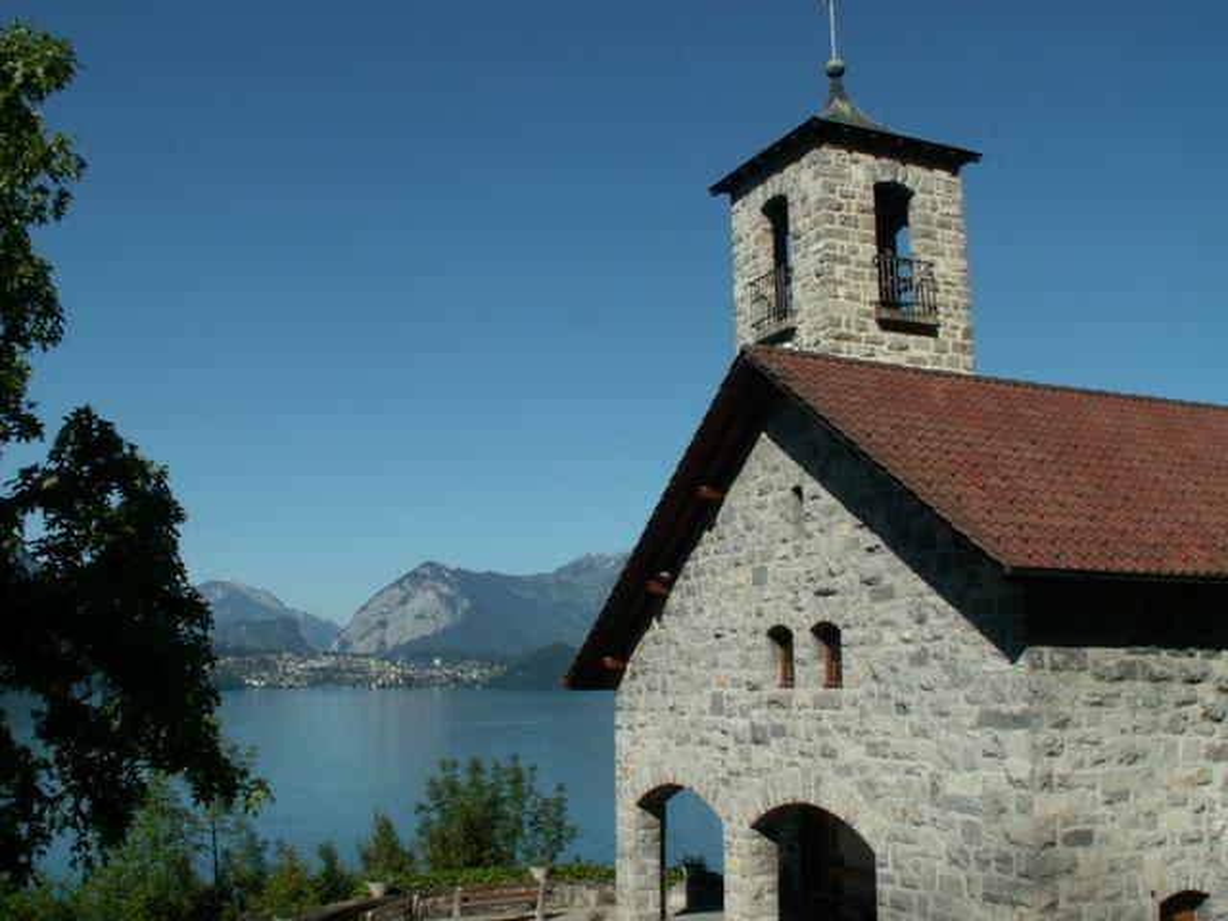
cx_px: 614
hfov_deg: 52.6
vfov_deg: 40.7
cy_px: 460
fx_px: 1242
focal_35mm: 35
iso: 50
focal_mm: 5.86
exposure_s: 1/250
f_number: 8
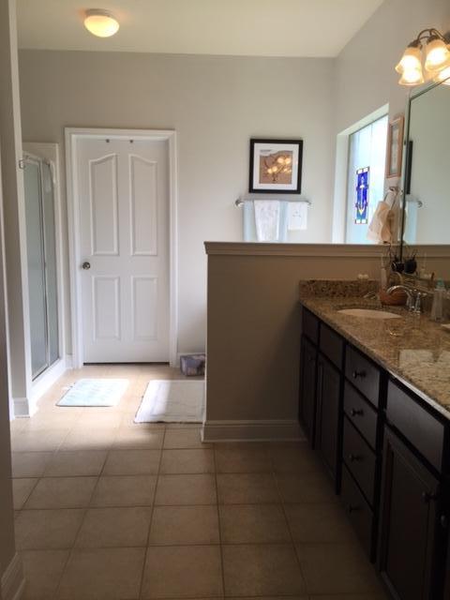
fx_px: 503
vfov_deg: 61.7
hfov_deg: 48.2
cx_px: 225
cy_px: 300
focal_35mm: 29
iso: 32
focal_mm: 4.15
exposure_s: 1/246
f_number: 2.2
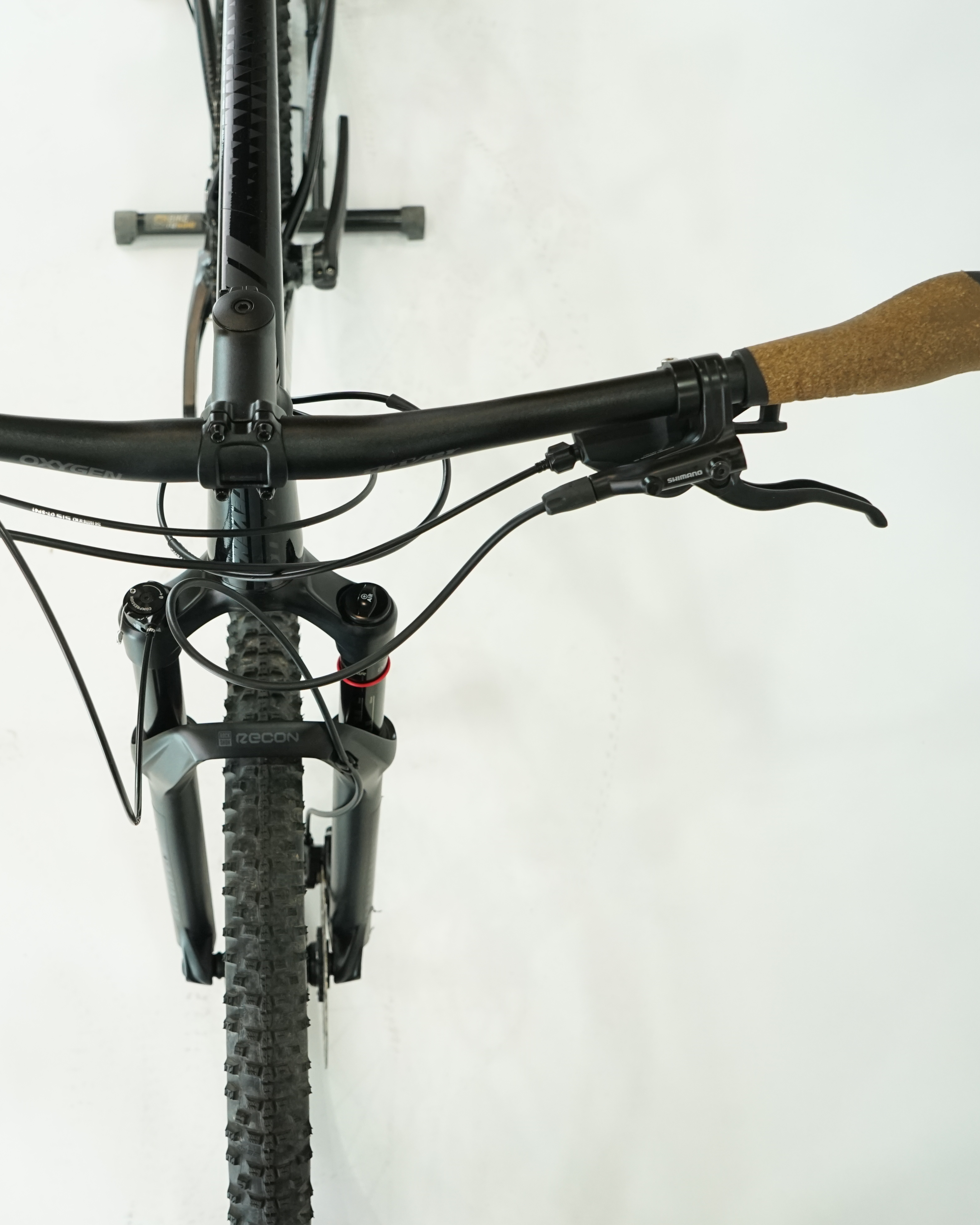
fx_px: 1450
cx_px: 261
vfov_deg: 45.8
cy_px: 610
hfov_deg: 36.6
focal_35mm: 40
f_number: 5.6
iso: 1600
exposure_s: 1/200
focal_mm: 28
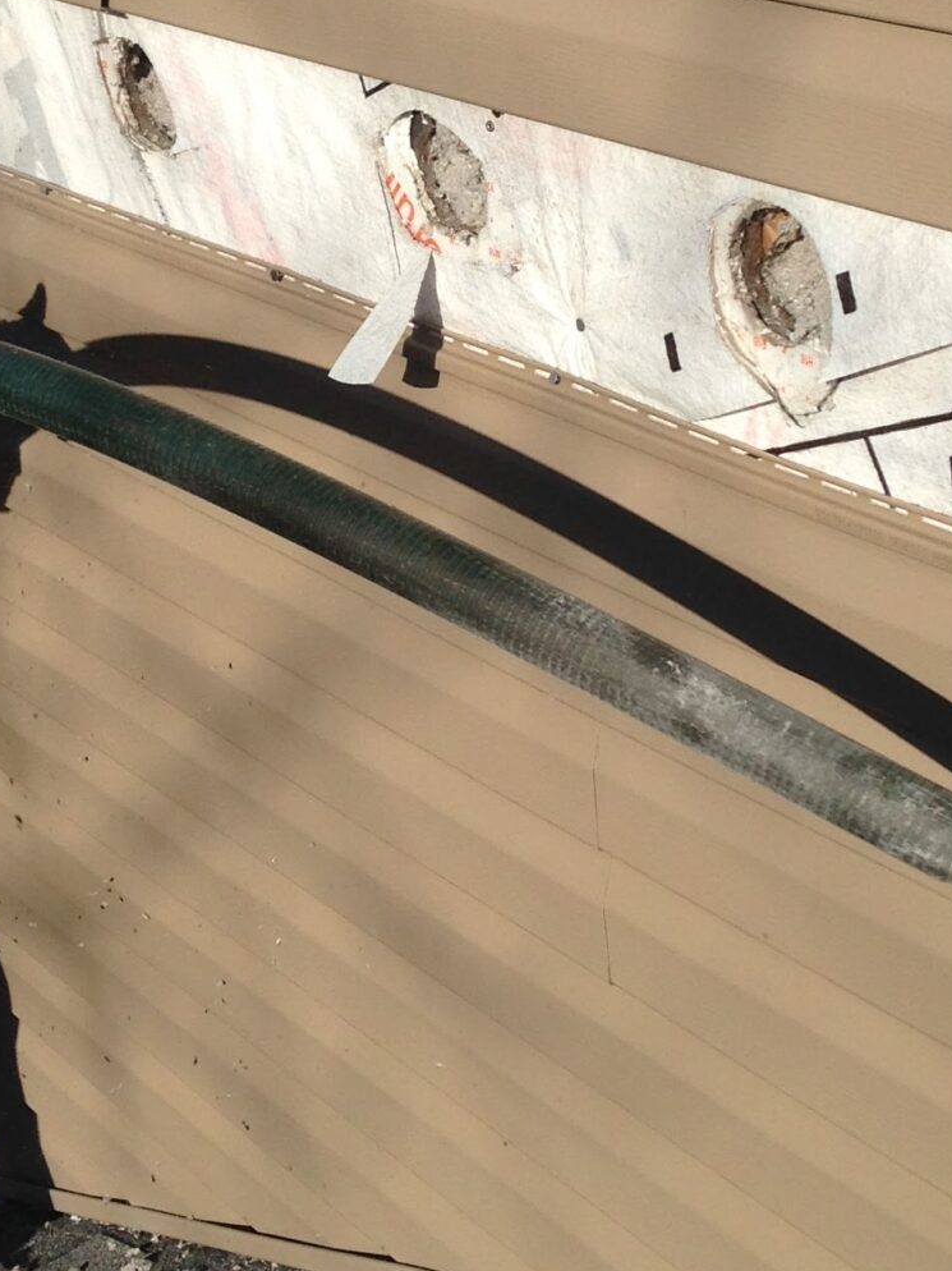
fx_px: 3118
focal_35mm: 85
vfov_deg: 22.9
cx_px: 376
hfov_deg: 17.3
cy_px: 393
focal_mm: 4.12
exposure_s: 1/3012
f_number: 2.4
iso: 50
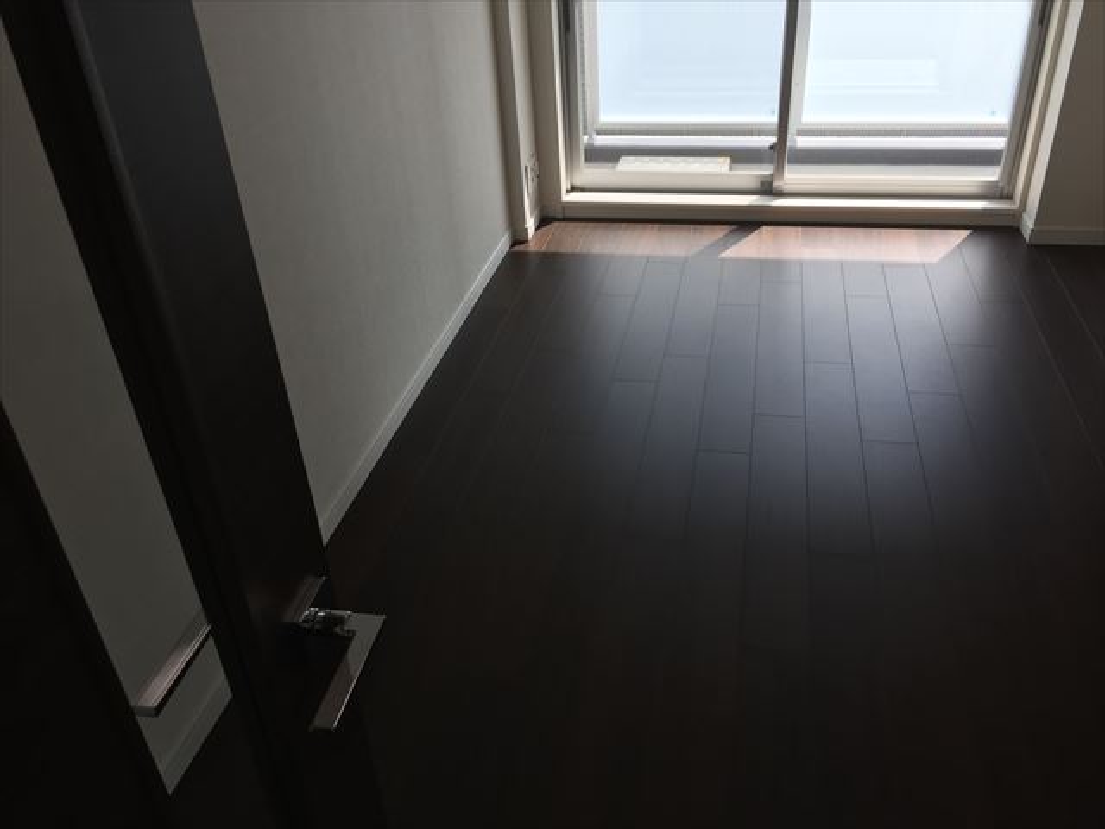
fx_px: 926
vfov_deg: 48.2
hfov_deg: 61.7
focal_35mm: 29
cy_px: 414
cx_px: 552
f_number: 2.2
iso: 32
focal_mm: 4.15
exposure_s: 1/319
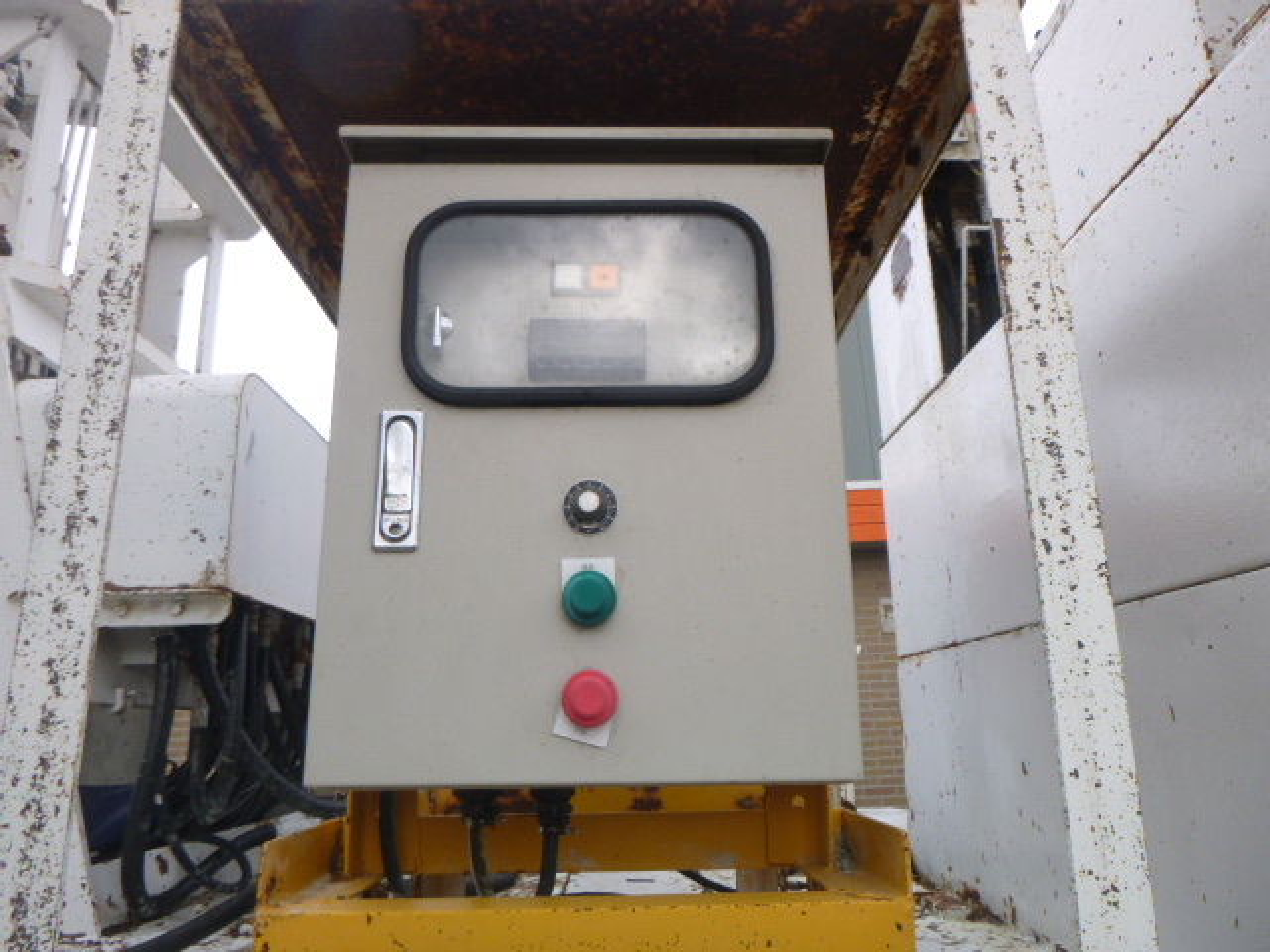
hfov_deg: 69.4
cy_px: 476
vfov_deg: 54.9
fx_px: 917
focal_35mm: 25
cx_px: 635
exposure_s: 1/160
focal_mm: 4.5
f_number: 3.9
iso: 100
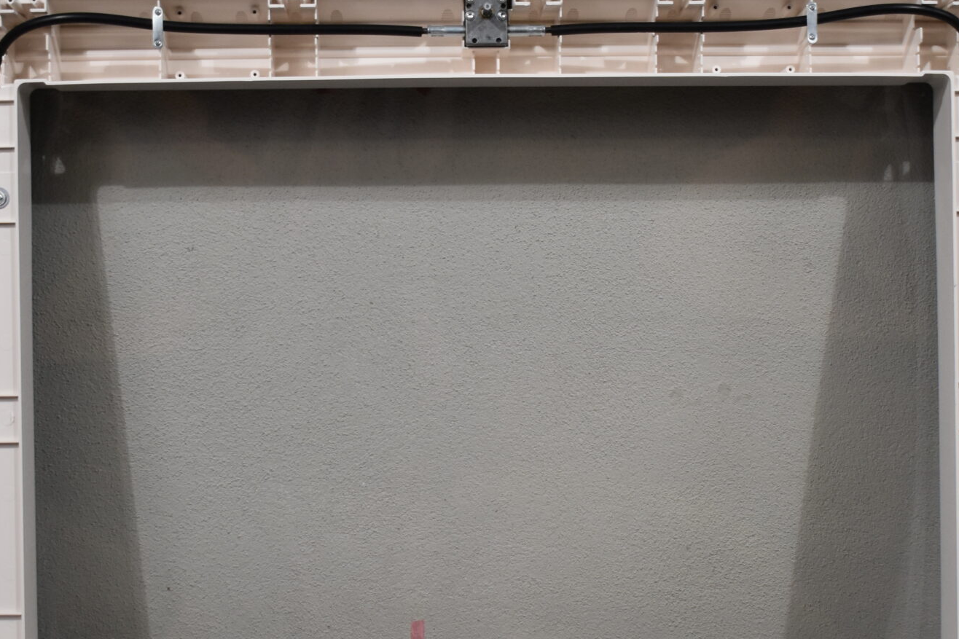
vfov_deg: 18.7
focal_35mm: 73
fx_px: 1944
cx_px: 476
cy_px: 340
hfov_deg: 27.7
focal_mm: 25
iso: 500
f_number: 4
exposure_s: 1/250
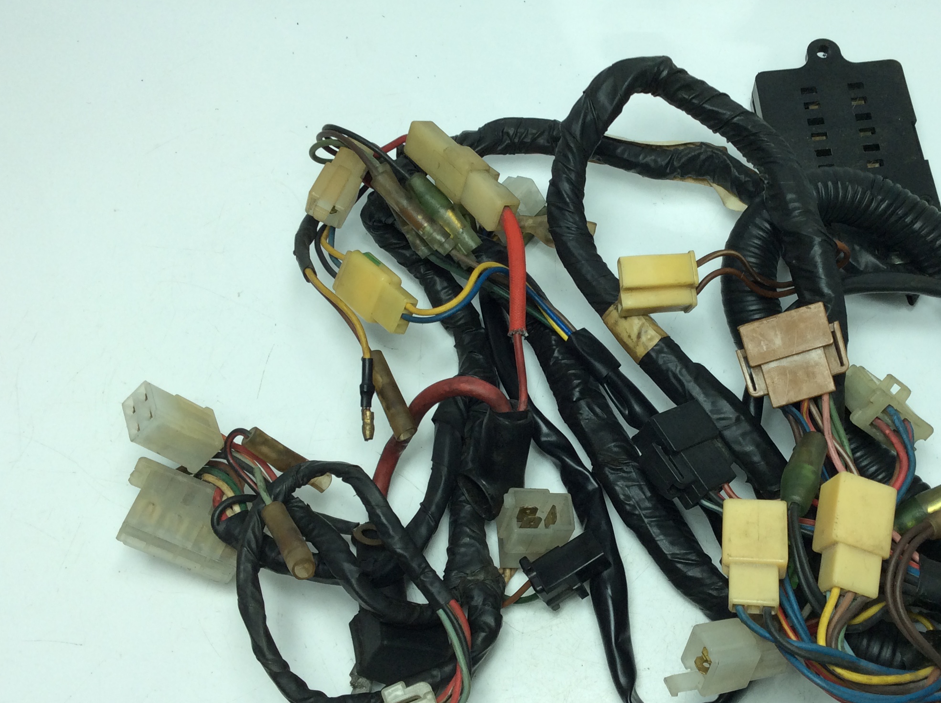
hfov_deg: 44.4
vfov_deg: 34.3
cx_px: 595
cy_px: 367
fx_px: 1140
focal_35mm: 42
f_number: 2.4
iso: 32
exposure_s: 1/311
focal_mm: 3.3
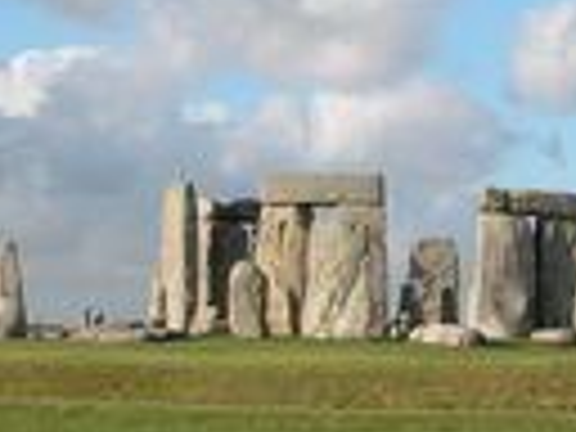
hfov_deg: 18.5
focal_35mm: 106
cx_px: 387
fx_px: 1764
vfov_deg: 14.0
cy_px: 216
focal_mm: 8.9
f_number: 5.6
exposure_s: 1/310
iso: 100
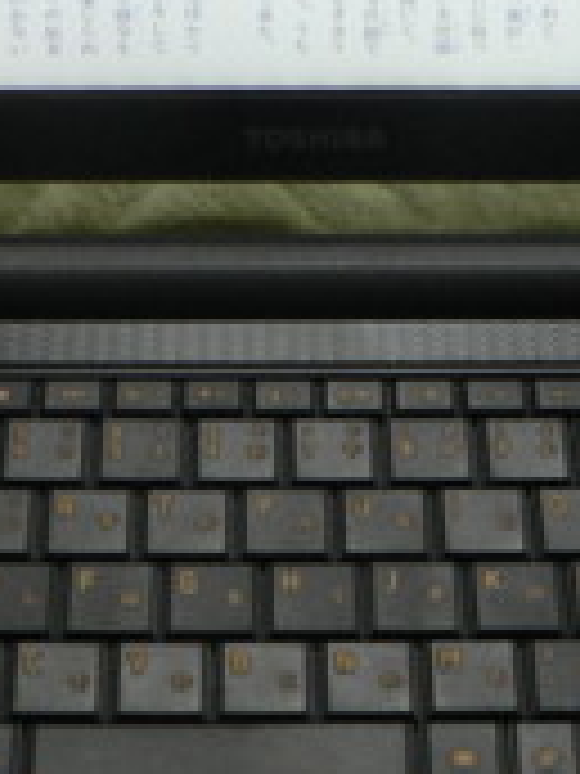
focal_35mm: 94
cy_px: 284
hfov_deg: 15.7
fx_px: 2100
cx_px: 306
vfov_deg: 20.8
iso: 200
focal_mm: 6
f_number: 2.8
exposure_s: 1/20
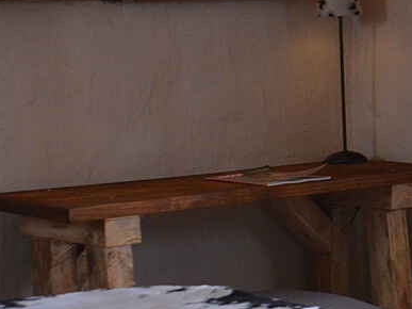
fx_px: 1701
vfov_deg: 10.4
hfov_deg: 12.2
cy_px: 111
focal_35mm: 143
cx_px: 831
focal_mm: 20
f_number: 4
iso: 720
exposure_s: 1/60
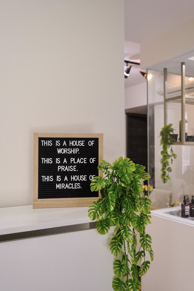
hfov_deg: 36.9
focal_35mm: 36
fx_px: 291
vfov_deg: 53.1
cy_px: 146
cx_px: 97
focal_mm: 24
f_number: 4
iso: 2500
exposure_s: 1/125
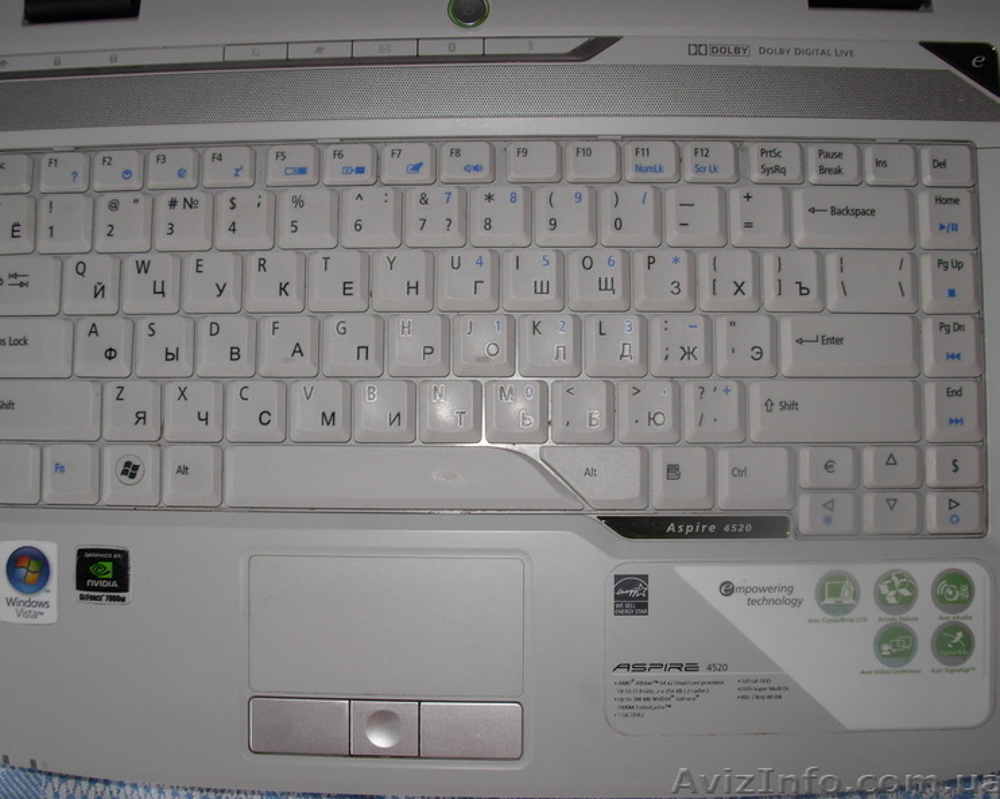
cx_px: 472
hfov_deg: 45.8
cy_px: 399
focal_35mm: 40
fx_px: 1183
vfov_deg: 37.3
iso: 79
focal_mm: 6.3
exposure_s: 1/22.6
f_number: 4.9
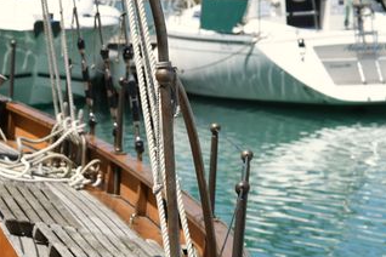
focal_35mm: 165
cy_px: 421
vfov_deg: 8.1
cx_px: -223
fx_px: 1769
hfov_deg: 11.8
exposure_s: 1/320
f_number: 8
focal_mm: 50
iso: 64
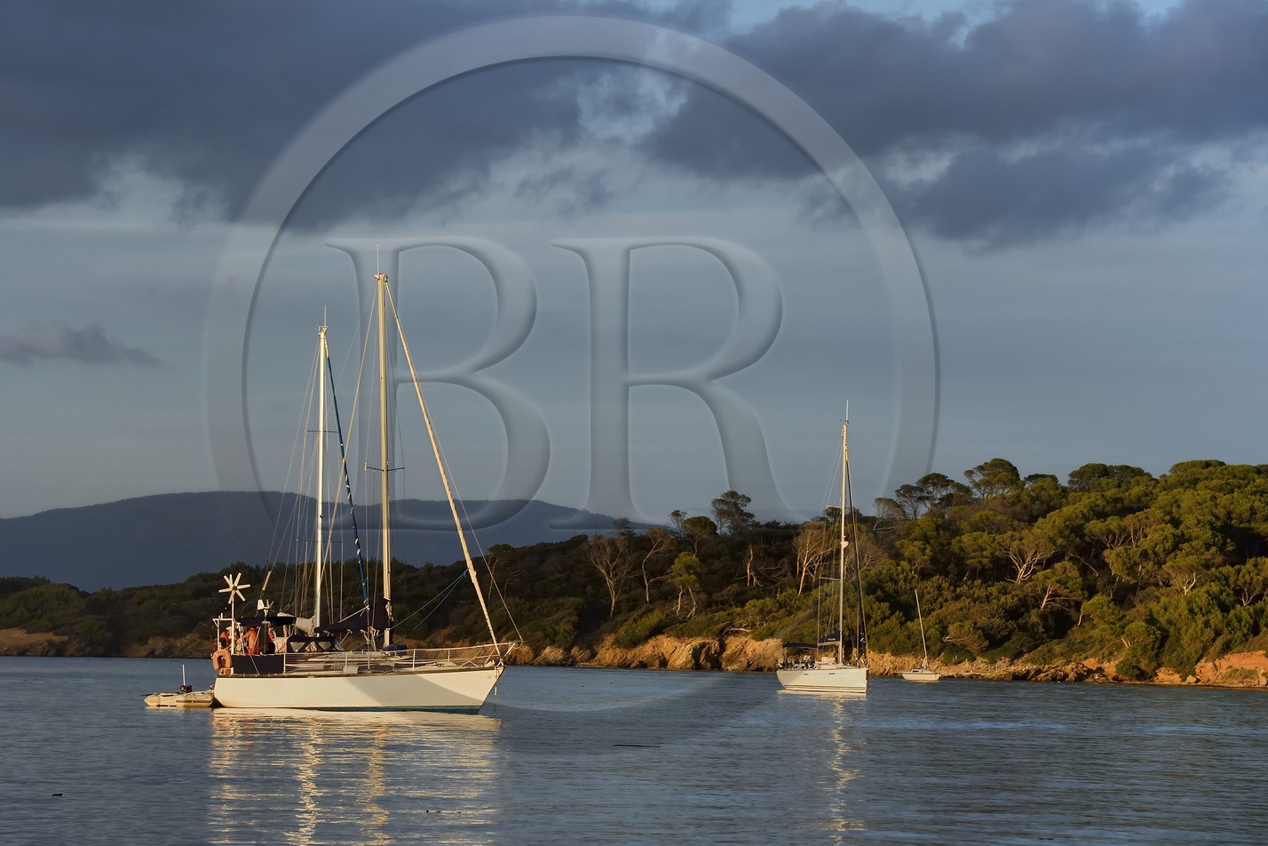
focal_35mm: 224
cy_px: 385
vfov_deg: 6.1
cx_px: 568
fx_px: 7889
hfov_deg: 9.2
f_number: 11
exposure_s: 1/250
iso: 400
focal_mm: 200
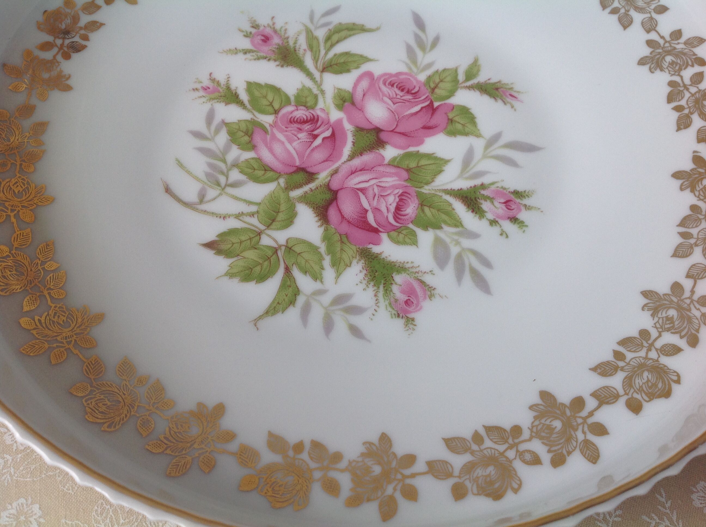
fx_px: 713
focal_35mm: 35
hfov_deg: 52.7
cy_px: 264
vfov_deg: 40.6
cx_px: 353
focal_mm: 4.28
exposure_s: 1/187
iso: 50
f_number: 2.4
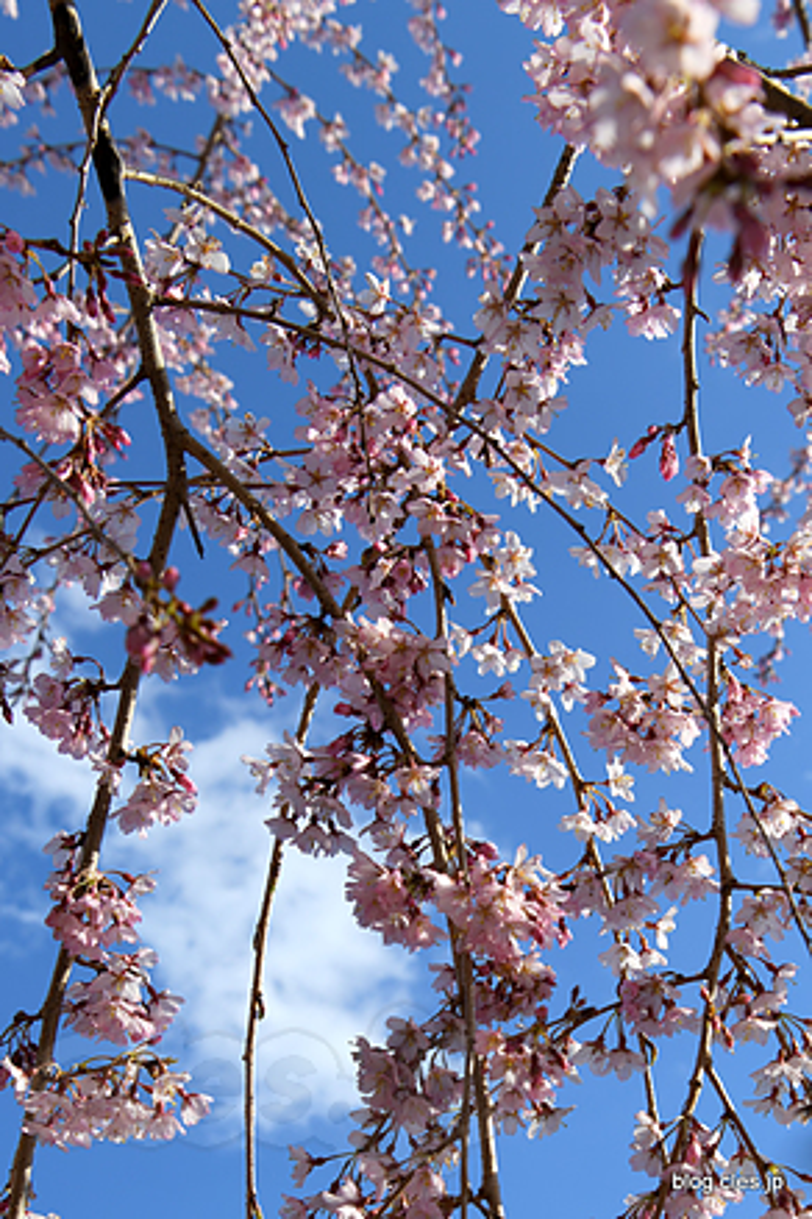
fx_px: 1049
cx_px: 406
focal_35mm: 31
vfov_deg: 60.3
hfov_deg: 42.3
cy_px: 610
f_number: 8
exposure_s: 1/250
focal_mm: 31
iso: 64
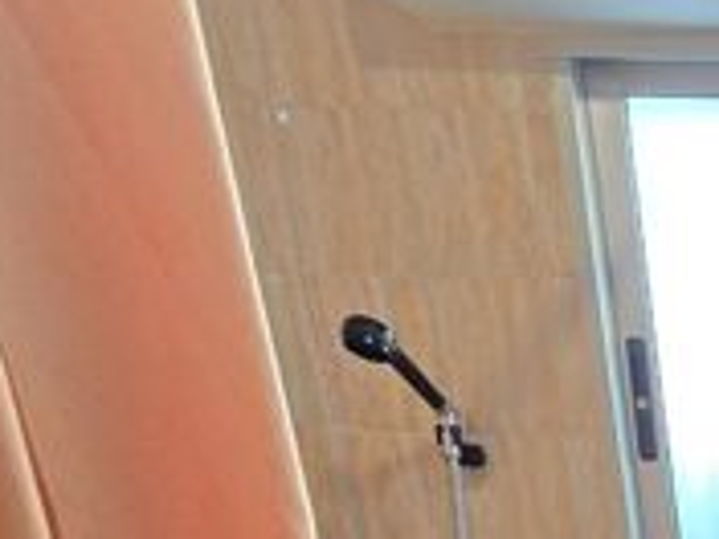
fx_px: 1080
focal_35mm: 52
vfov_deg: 20.3
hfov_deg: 23.7
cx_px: 1215
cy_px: 964
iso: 400
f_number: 2.2
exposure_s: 1/50
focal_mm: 2.2
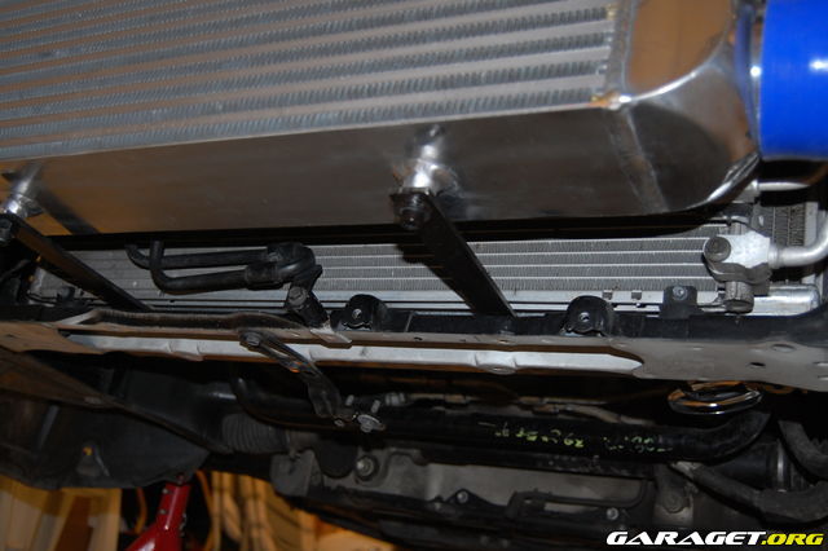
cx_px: 414
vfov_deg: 31.9
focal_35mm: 42
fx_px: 965
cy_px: 276
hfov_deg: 46.4
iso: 400
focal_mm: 28
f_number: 4.2
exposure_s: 1/60
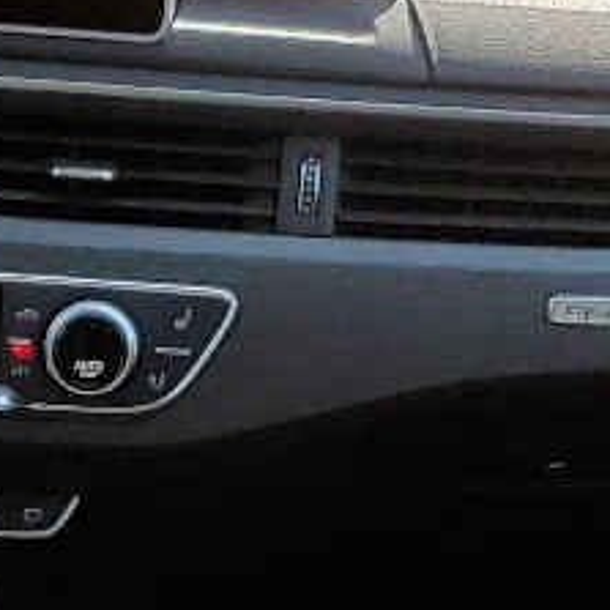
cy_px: 1165
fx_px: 3290
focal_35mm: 165
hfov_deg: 10.4
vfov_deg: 9.9
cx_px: -172
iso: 50
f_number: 1.5
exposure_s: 1/714
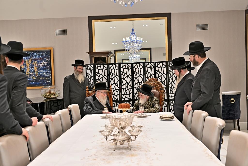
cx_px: 124
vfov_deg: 36.0
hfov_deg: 51.9
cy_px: 83
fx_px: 255
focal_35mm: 37
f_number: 4
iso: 1000
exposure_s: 1/200
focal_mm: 37
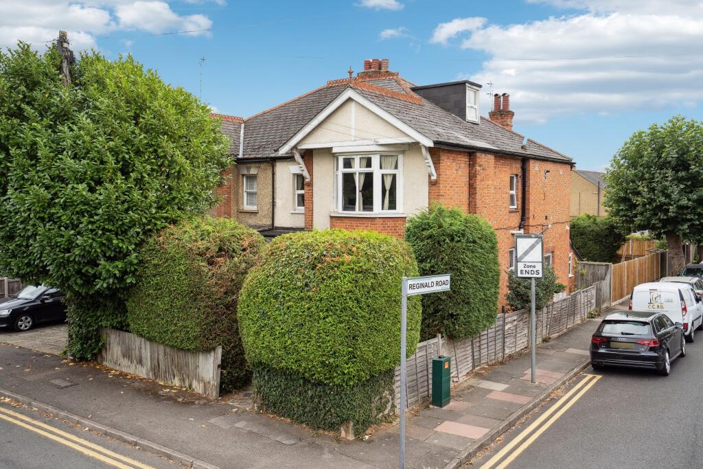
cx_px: 352
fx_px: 605
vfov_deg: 42.3
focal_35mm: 31
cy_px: 234
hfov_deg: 60.3
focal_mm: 31
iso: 640
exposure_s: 1/800
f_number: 5.6
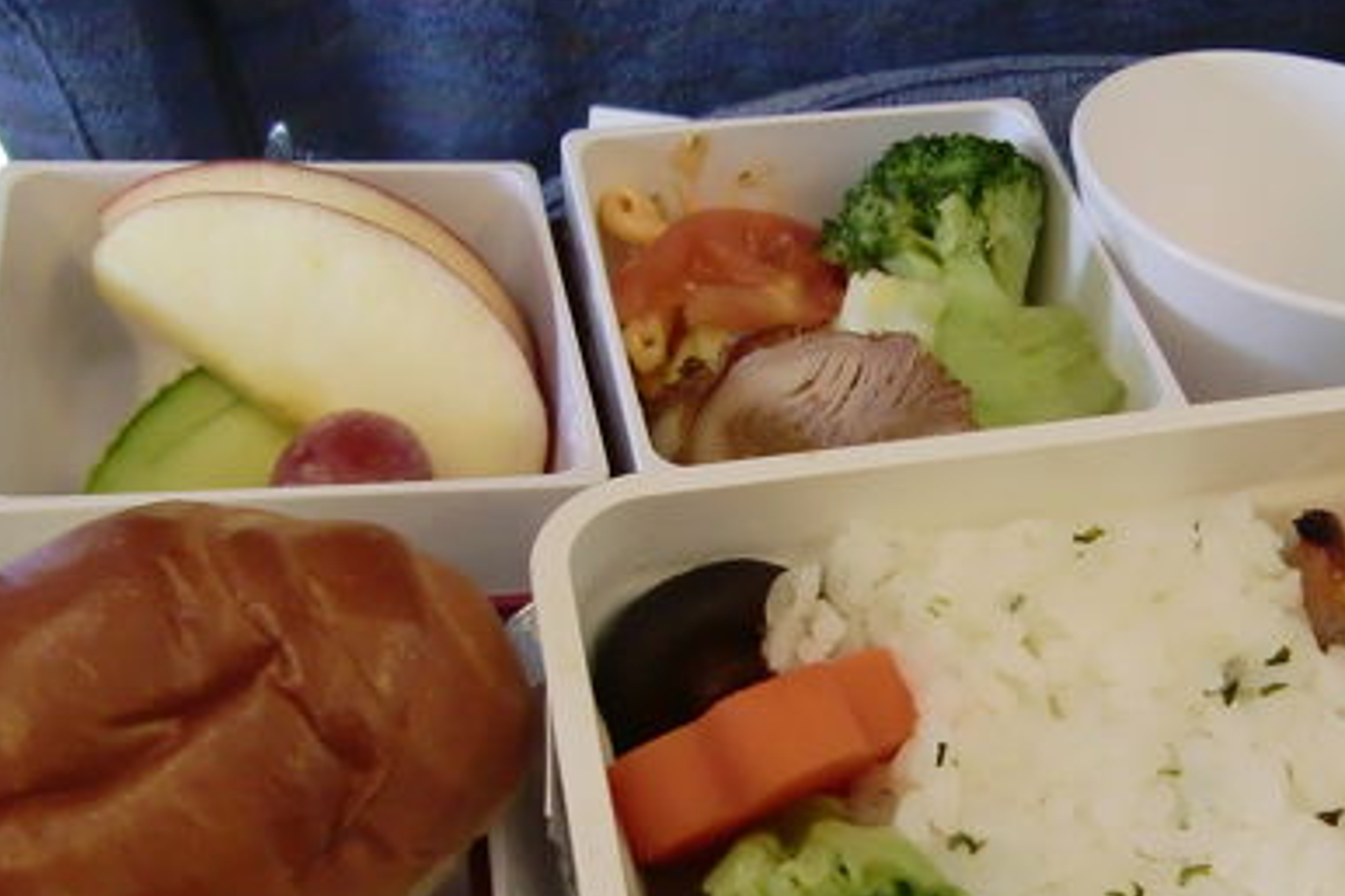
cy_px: 615
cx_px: 1007
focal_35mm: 49
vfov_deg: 27.3
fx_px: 1830
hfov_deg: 39.3
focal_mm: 4.9
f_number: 2.6
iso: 400
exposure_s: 1/100
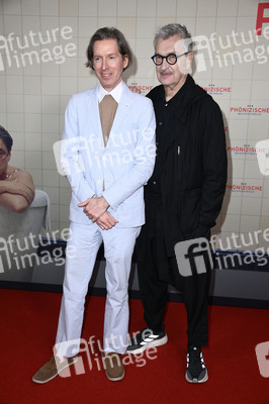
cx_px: 134
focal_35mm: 38
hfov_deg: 35.0
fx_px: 427
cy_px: 202
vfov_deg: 50.7
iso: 800
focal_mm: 38
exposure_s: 1/250
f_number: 5.6
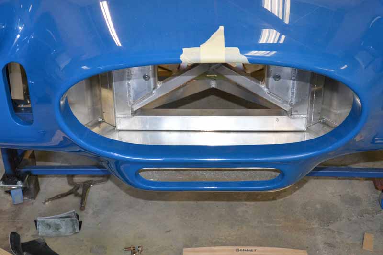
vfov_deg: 23.7
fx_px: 606
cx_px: 192
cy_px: 128
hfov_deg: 35.1
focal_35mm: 57
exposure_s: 1/60
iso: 1000
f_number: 4.5
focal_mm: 38
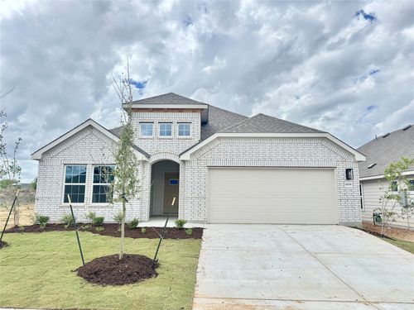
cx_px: 207
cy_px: 155
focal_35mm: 24
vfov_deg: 56.8
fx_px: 287
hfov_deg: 71.6
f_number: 1.78
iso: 80
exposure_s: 1/3096
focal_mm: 6.76
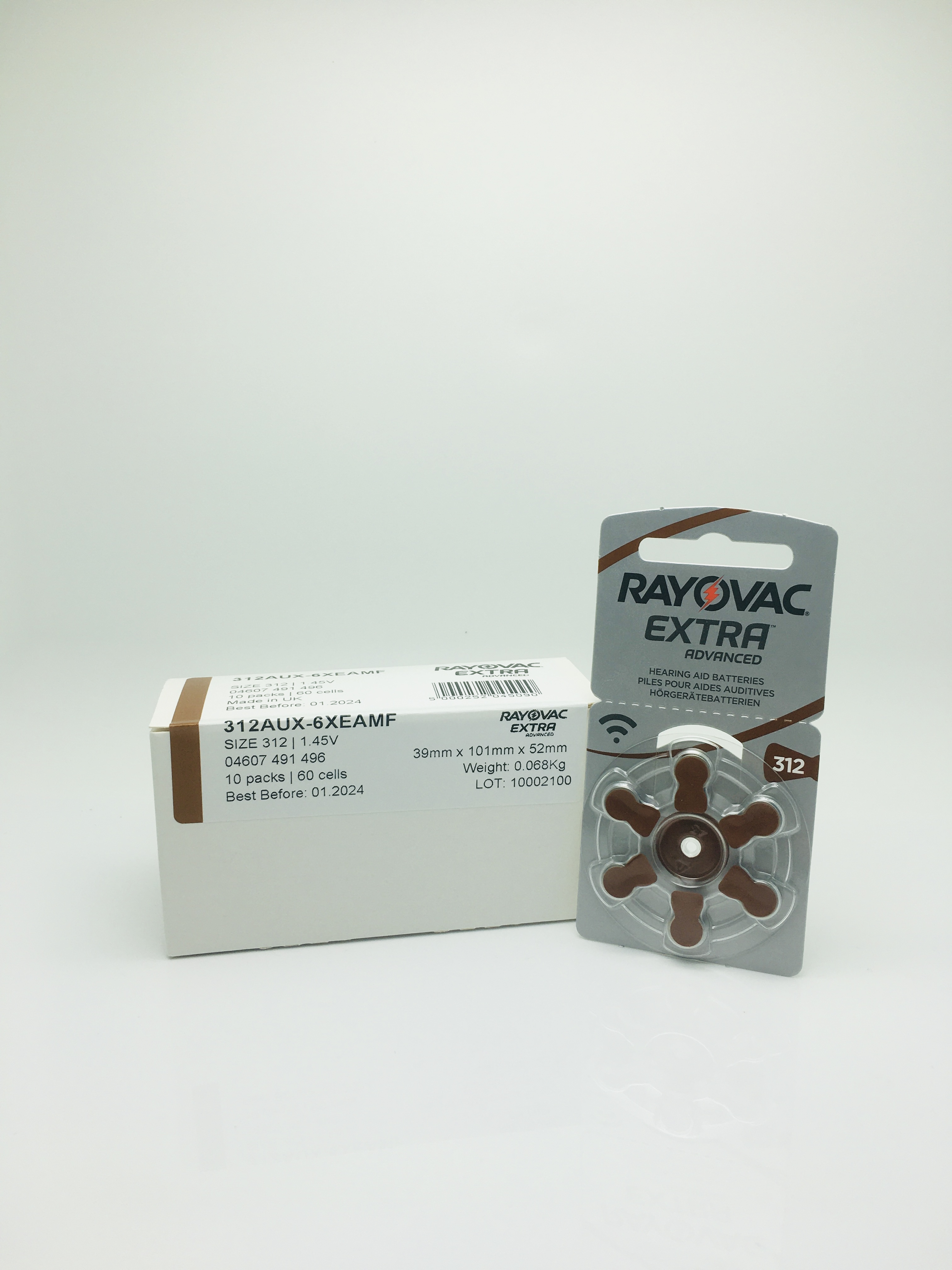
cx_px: 476
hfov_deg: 48.2
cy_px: 635
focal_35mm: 29
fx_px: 1063
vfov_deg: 61.7
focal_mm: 4.15
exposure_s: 1/472
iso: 25
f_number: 2.2
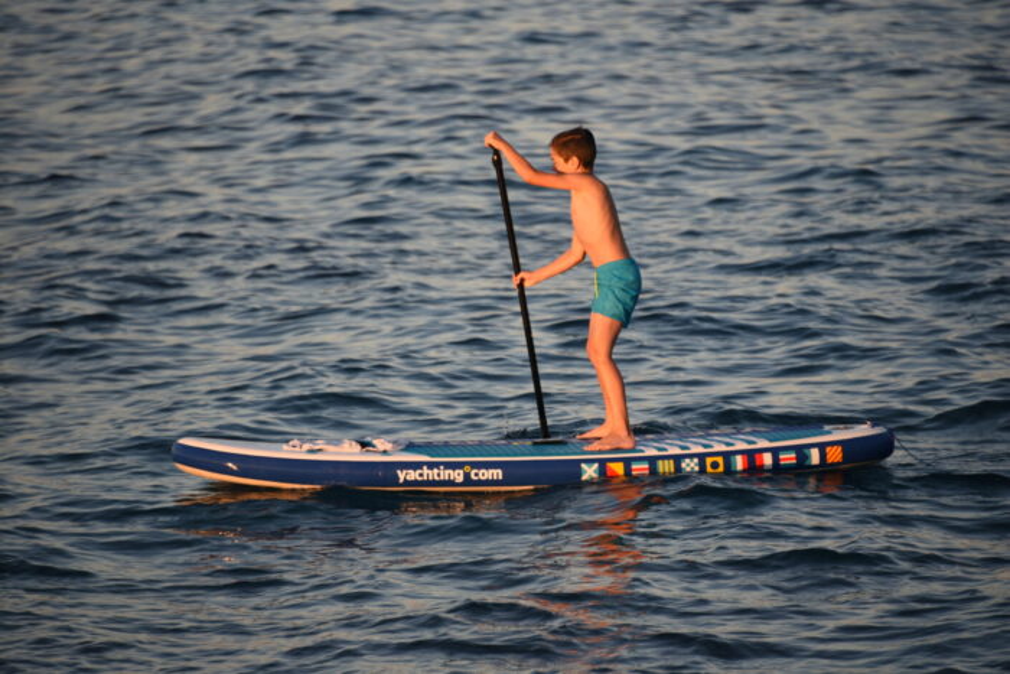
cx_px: 505
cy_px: 337
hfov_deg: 6.9
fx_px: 8418
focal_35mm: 300
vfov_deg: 4.6
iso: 250
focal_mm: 300
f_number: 5.6
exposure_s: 1/320
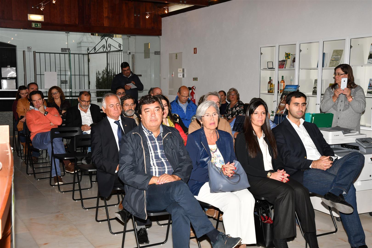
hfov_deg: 42.3
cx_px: 186
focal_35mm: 46
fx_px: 480
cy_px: 124
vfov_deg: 28.9
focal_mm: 31
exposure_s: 1/125
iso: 500
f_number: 7.1
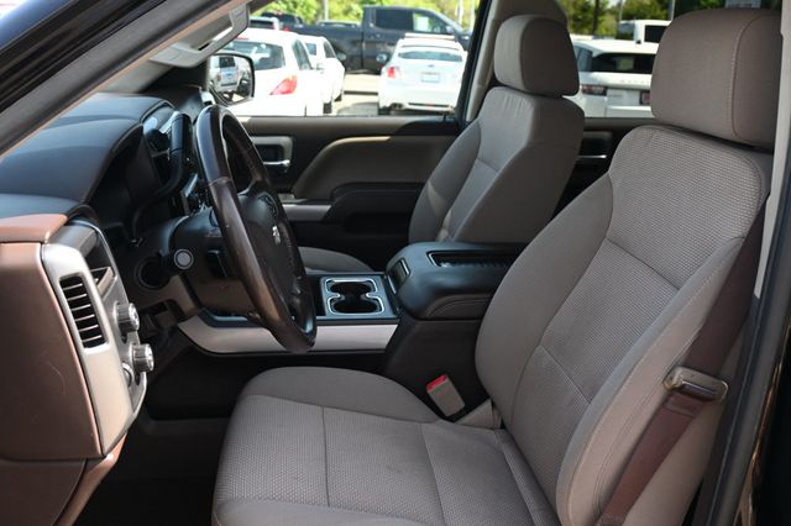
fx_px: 807
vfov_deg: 36.1
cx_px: 396
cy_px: 263
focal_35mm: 37
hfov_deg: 52.2
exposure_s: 1/200
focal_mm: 24.5
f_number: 4.2
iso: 400
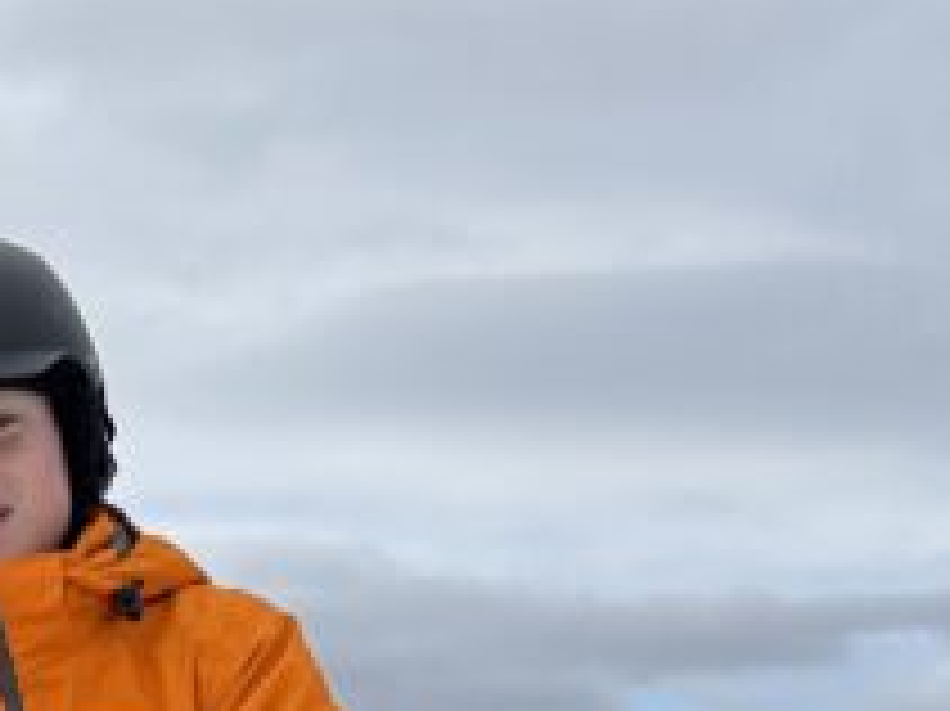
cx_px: -504
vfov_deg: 11.3
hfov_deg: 14.5
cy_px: 1053
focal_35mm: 126
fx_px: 3456
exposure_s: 1/3205
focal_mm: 5.96
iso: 50
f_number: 1.6
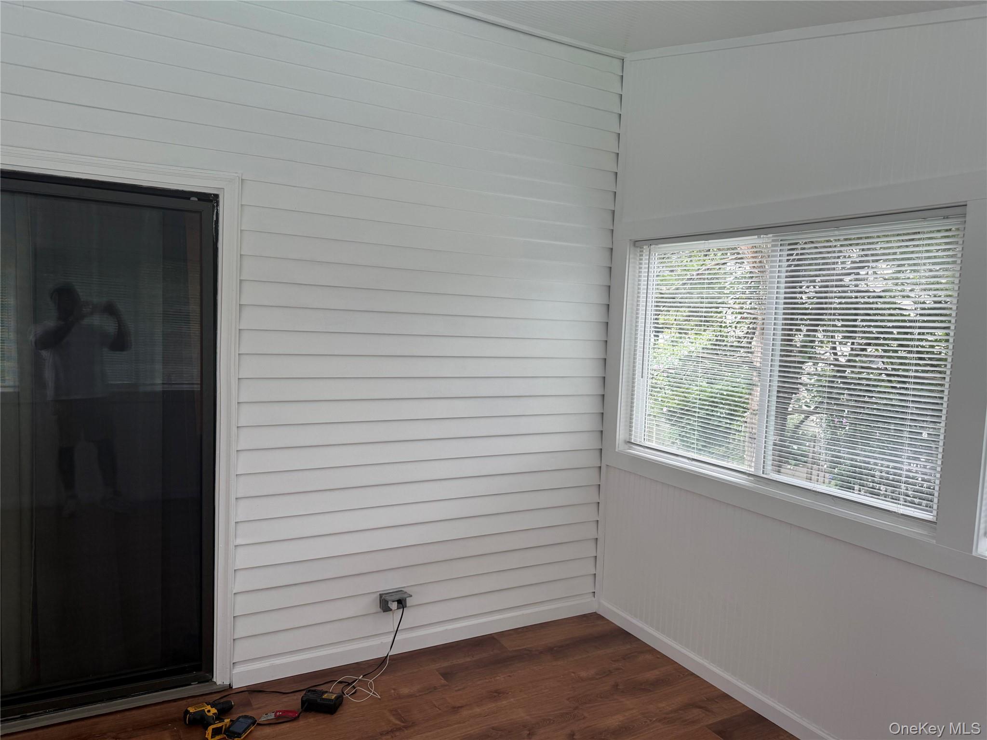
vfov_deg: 56.8
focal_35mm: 24
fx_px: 684
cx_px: 494
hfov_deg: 71.6
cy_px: 370
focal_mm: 6.76
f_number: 1.78
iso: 64
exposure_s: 1/235
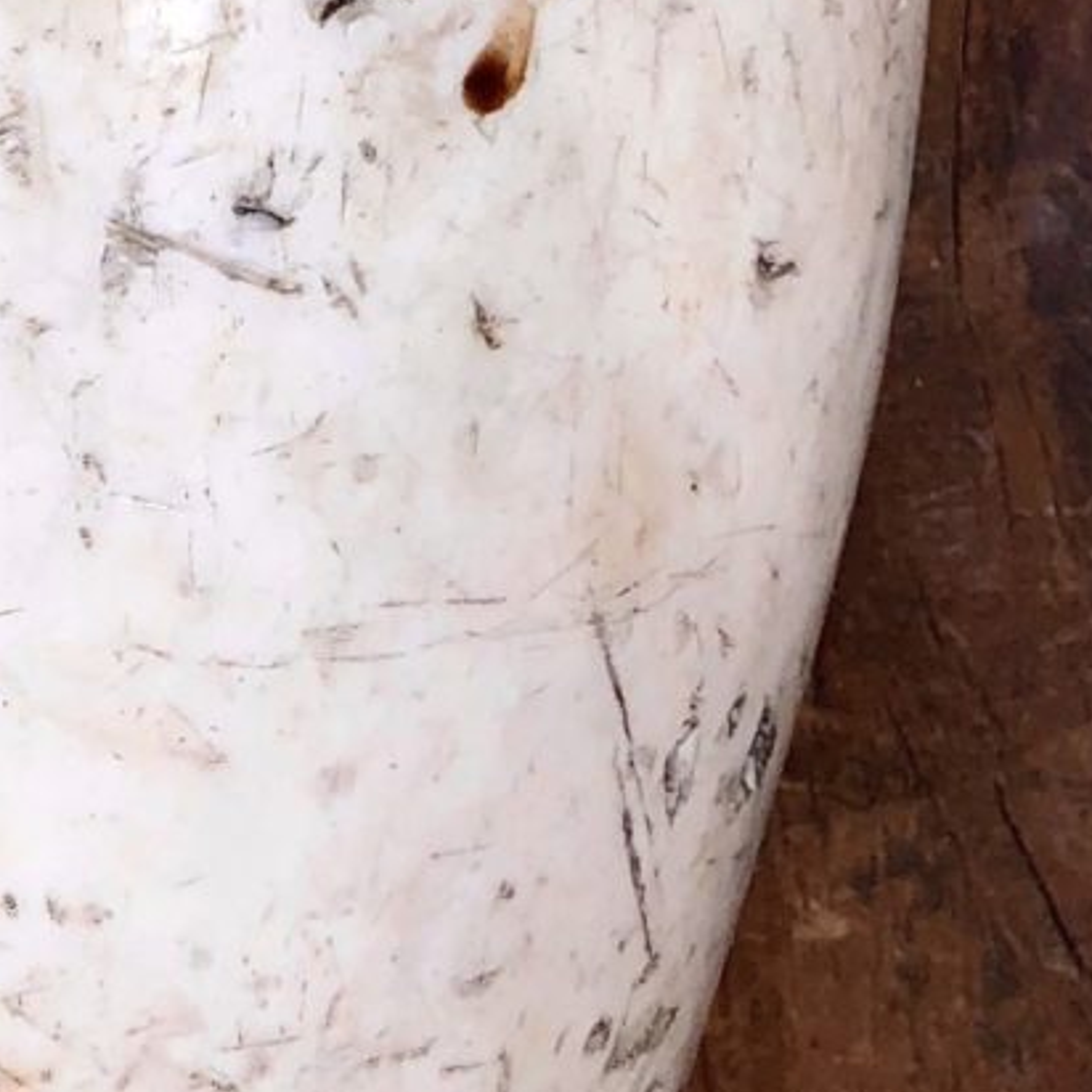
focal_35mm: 123
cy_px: -1392
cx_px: 167
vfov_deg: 11.9
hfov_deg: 14.1
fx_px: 4390
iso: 32
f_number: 1.8
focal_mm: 3.99
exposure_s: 1/120
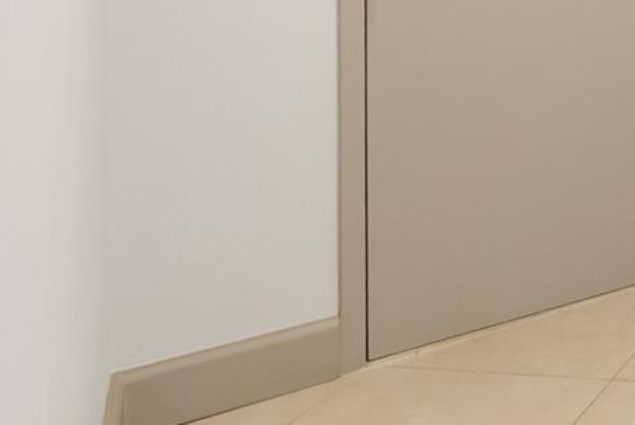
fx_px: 971
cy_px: -131
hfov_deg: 26.2
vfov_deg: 22.1
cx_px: 957
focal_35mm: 55
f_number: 4
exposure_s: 1/25
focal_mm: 16
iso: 1250
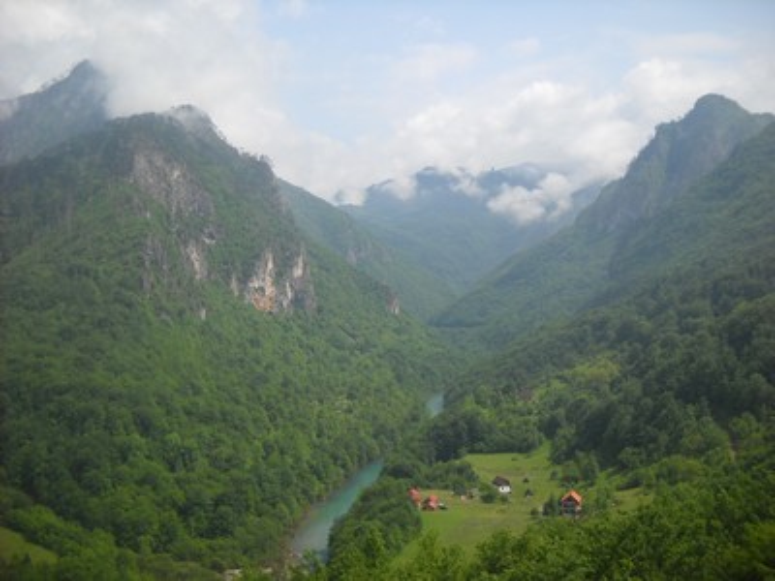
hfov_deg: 45.8
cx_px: 388
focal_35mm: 41
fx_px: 918
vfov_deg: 35.1
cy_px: 290
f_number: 5.5
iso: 64
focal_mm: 6.72
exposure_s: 1/284
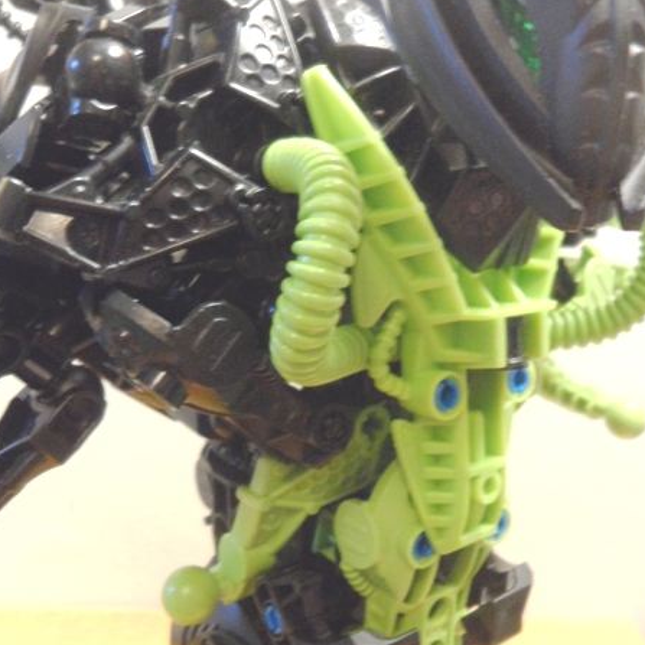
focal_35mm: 38
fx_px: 801
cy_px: 310
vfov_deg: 43.9
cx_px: 356
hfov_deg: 43.8
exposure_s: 1/6
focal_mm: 4.1
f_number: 2.9
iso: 400
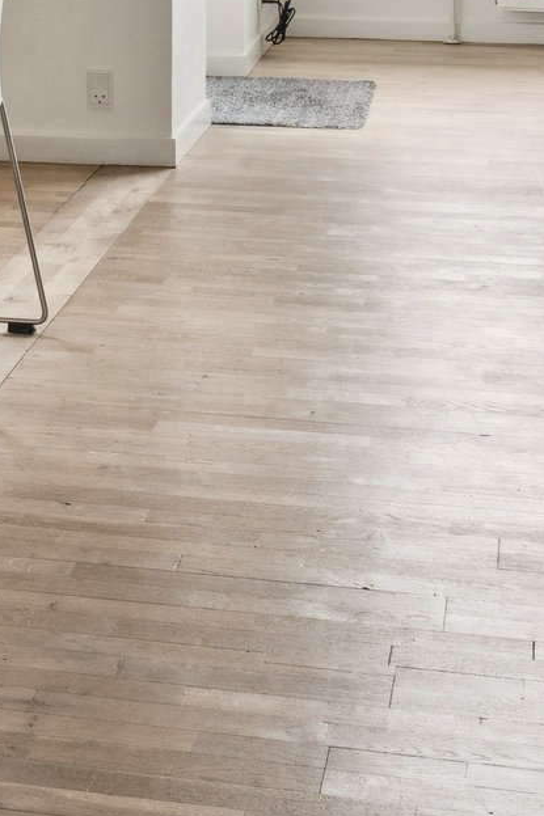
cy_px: -249
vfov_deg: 18.0
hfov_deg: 12.6
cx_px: -139
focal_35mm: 106
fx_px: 2404
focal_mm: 22
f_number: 11
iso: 800
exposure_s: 1/15
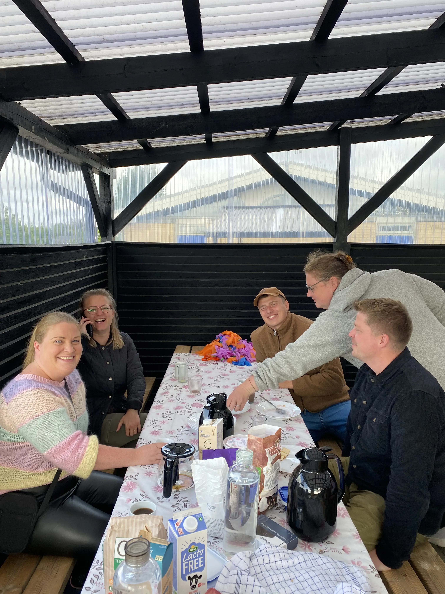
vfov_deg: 67.3
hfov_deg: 53.1
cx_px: 222
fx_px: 446
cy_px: 297
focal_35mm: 26
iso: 32
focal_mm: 4.25
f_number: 1.8
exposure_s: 1/236
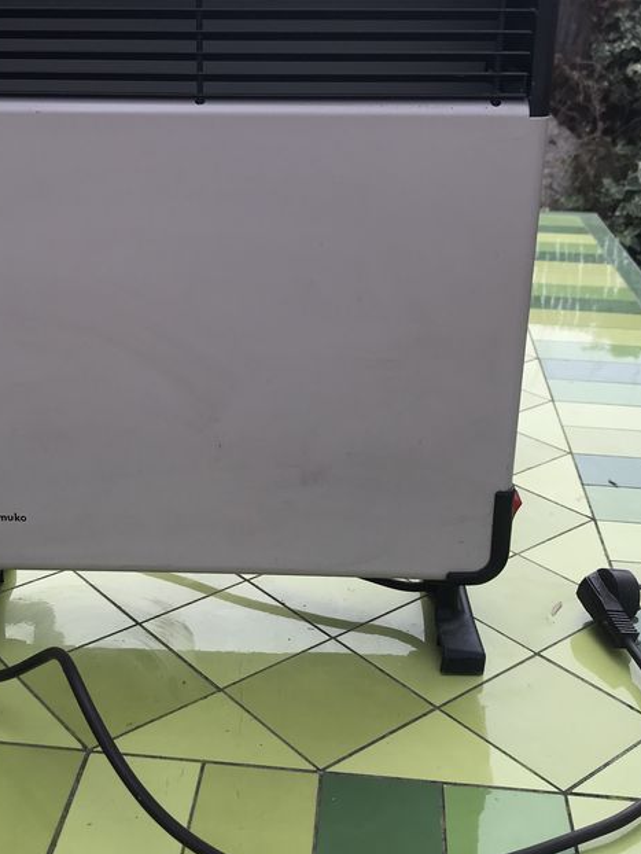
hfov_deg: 32.0
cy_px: 398
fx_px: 1110
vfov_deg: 42.0
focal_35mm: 45
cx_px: 232
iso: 20
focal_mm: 3.99
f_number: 1.8
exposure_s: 1/289
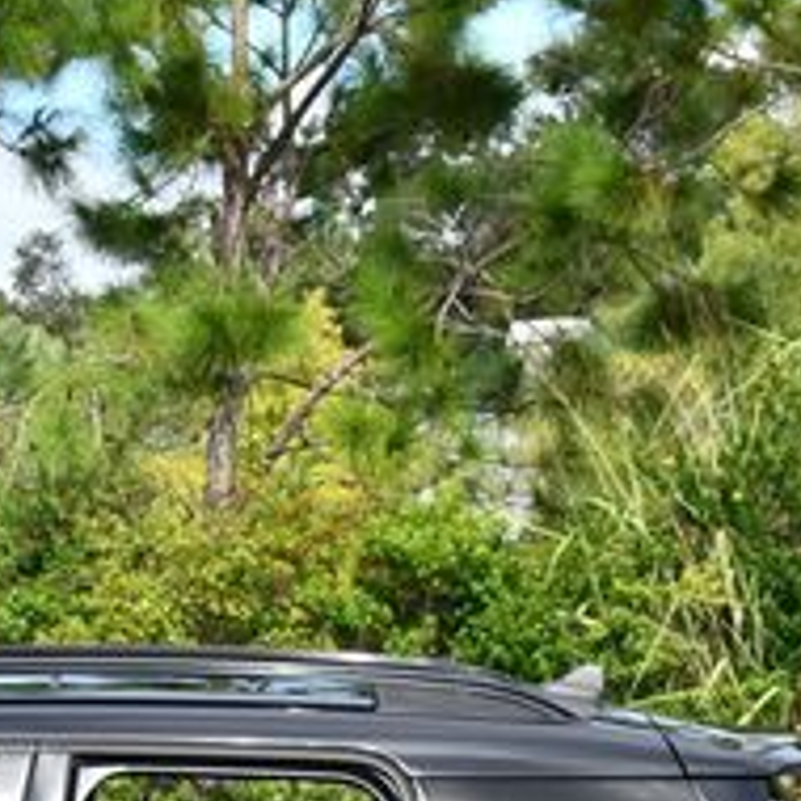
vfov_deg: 8.9
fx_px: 5105
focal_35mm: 195
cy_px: 852
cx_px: -198
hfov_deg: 8.9
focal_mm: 34
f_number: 8
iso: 140
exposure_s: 1/250
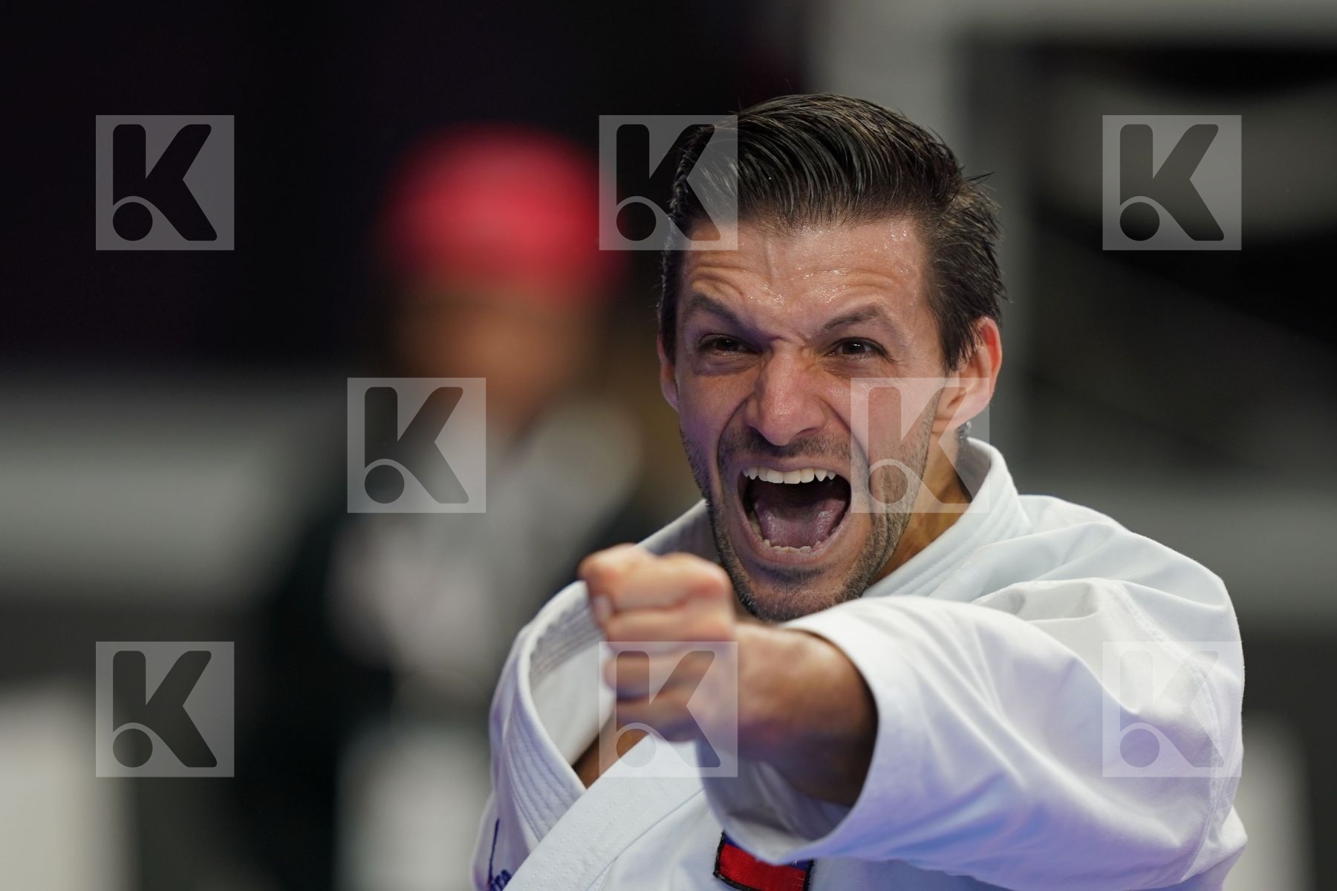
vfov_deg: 2.3
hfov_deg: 3.4
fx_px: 22282
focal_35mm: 600
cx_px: 668
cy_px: 446
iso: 320
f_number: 2.8
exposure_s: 1/320
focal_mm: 400
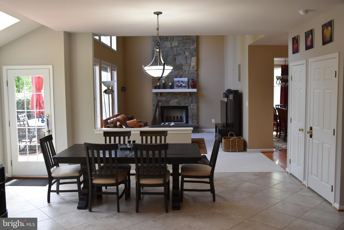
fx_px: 315
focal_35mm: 33
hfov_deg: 57.2
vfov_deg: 40.0
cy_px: 115
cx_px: 172
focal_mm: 22
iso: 800
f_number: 5.6
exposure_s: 1/125
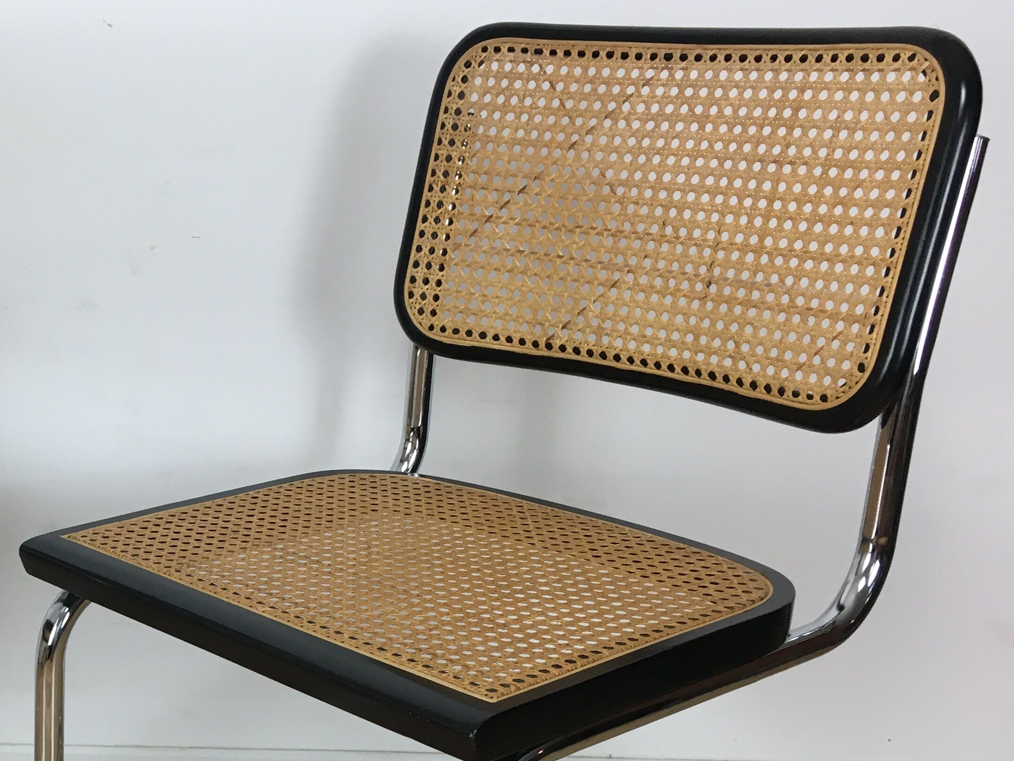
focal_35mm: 54
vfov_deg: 26.4
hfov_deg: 33.4
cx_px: 76
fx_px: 1582
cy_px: 636
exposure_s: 1/33
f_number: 2.2
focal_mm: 4.15
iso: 32
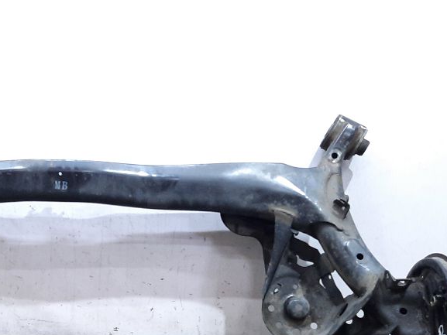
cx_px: 76
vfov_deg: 27.1
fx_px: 672
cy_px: 302
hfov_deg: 35.4
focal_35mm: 52
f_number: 2
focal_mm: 4.6
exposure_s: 1/50
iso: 320
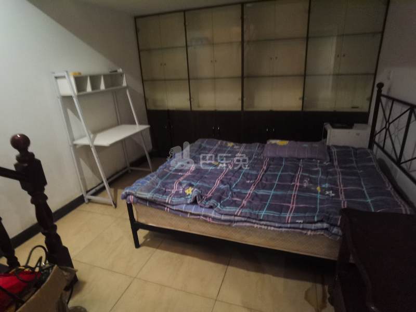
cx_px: 208
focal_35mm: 18
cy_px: 156
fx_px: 216
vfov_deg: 71.6
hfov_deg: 87.8
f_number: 1.8
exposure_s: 1/20
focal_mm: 4.4
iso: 1600
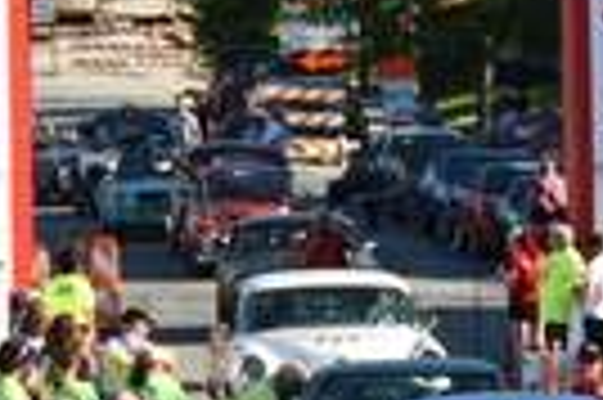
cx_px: 540
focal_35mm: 470
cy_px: 611
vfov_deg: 2.9
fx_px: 7863
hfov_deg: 4.4
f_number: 5
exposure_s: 1/160
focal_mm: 70
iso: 100
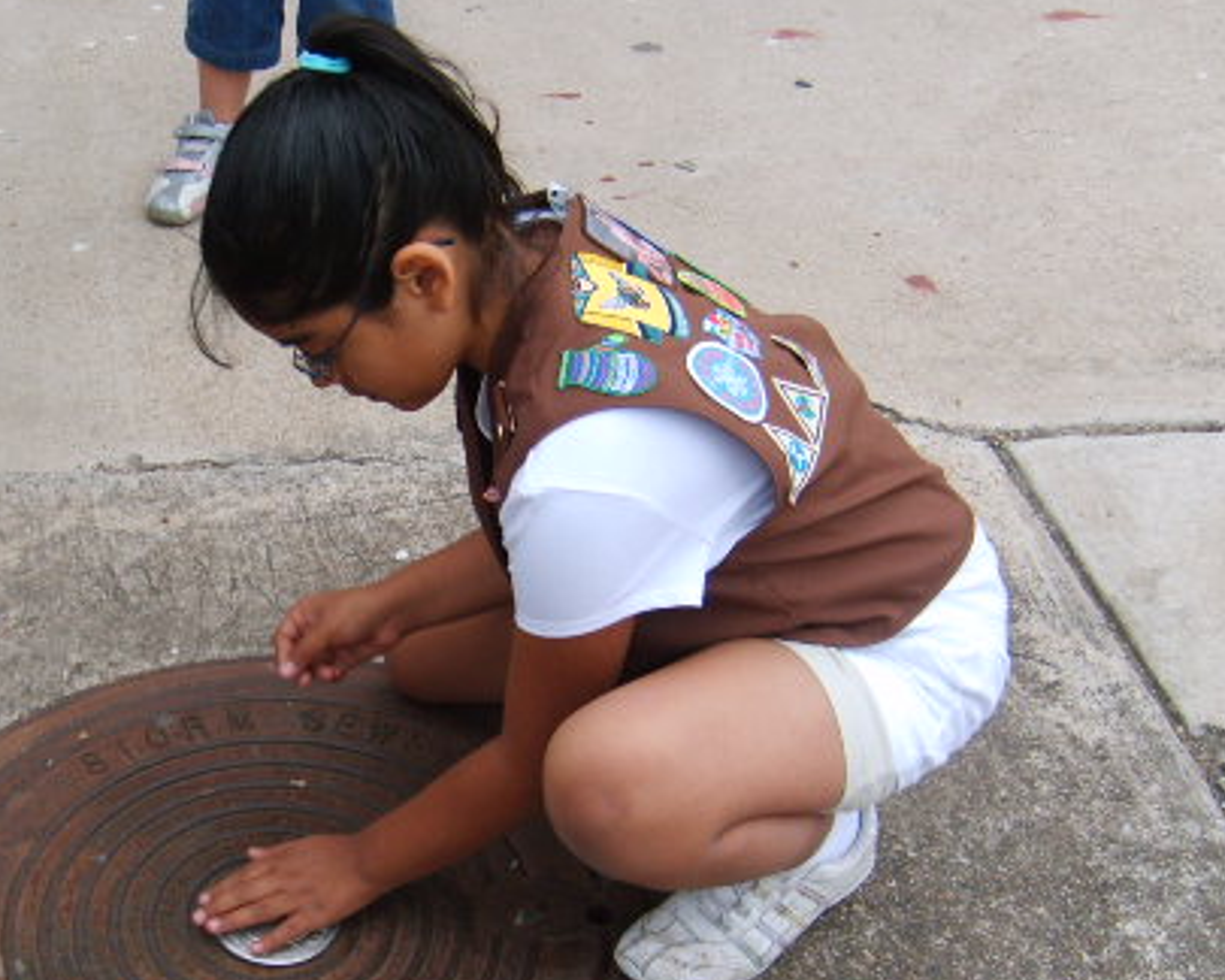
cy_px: 614
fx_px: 1958
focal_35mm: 54
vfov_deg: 28.0
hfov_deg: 34.3
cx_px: 360
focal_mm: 5.8
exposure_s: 1/180
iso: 50
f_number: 2.8
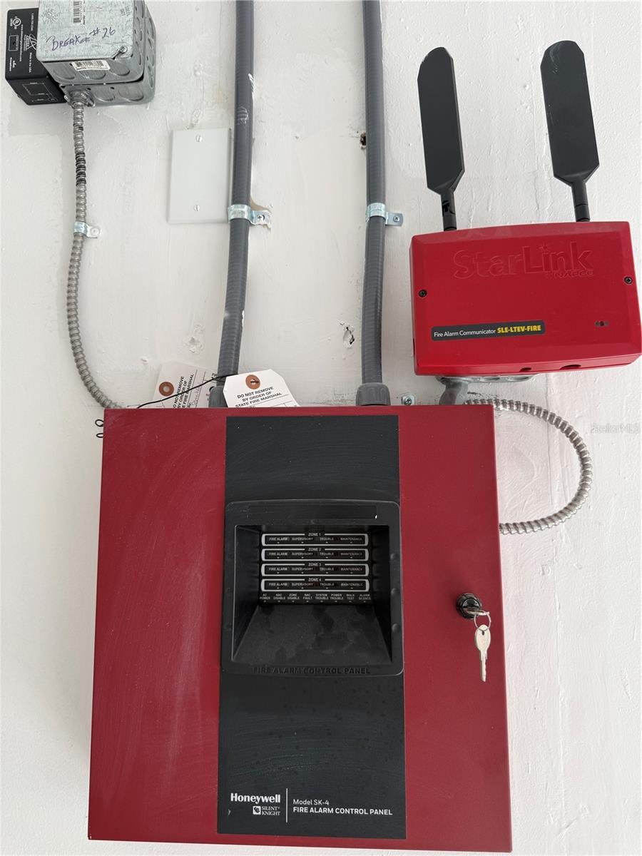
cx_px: 321
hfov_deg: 56.8
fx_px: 593
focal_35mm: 24
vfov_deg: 71.6
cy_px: 428
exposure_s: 1/121
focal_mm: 6.76
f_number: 1.78
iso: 64
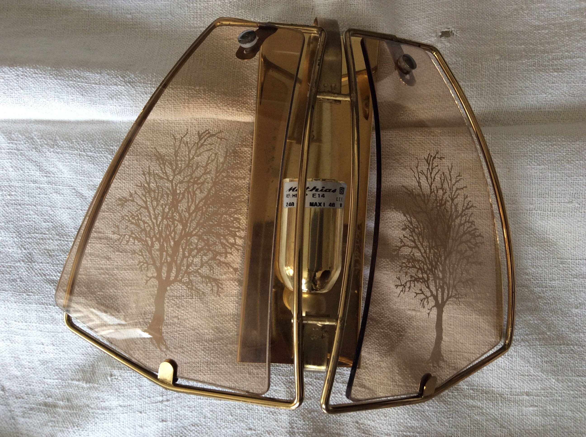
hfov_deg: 56.9
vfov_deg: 44.1
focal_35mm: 32
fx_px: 541
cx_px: 293
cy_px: 218
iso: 32
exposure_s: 1/33
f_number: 2.4
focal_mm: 3.3
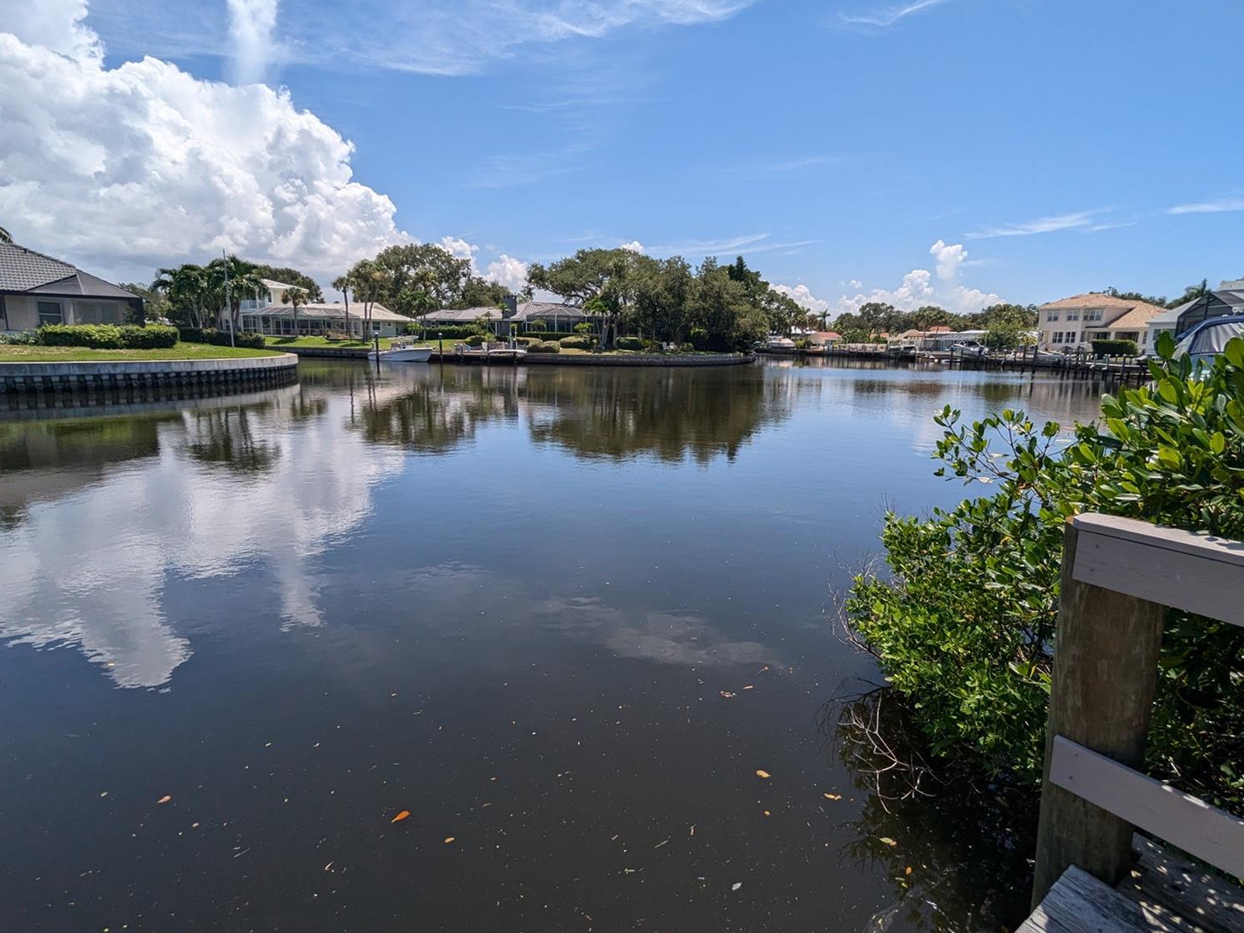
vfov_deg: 74.7
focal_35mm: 17
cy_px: 446
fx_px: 611
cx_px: 649
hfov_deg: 91.0
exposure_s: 1/2347
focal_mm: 2.35
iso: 49
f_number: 2.2
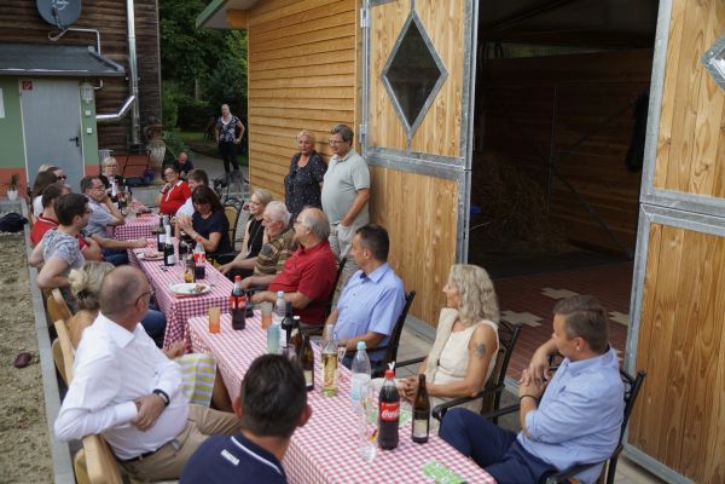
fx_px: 665
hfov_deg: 57.2
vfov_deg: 40.0
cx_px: 362
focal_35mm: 33
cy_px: 242
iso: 100
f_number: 3.5
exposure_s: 1/60
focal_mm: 22
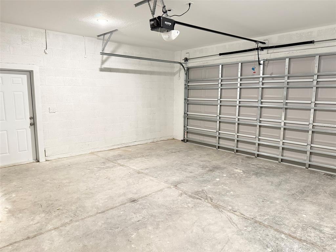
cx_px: 168
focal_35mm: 24
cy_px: 126
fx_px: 233
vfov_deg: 56.8
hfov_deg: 71.6
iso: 800
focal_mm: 6.76
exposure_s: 1/40
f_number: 1.78
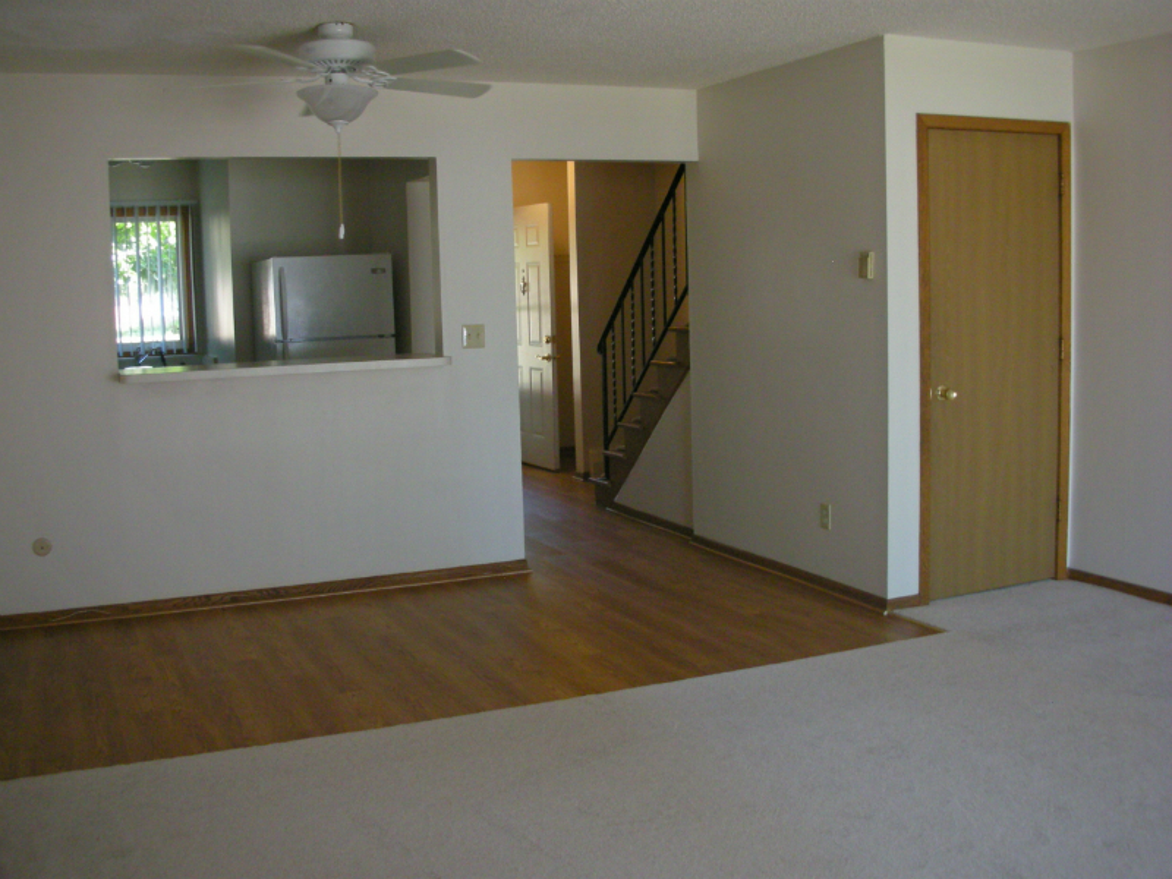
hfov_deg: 52.6
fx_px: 1185
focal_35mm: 35
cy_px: 440
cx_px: 586
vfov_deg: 40.7
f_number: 2.8
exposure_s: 1/25.8
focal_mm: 5.8
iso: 200
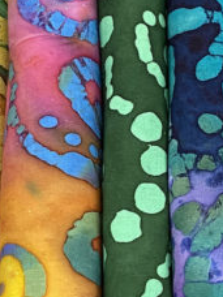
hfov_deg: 12.5
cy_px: 181
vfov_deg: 16.8
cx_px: 216
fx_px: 1005
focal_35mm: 117
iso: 250
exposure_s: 1/60
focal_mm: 4.2
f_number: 1.8
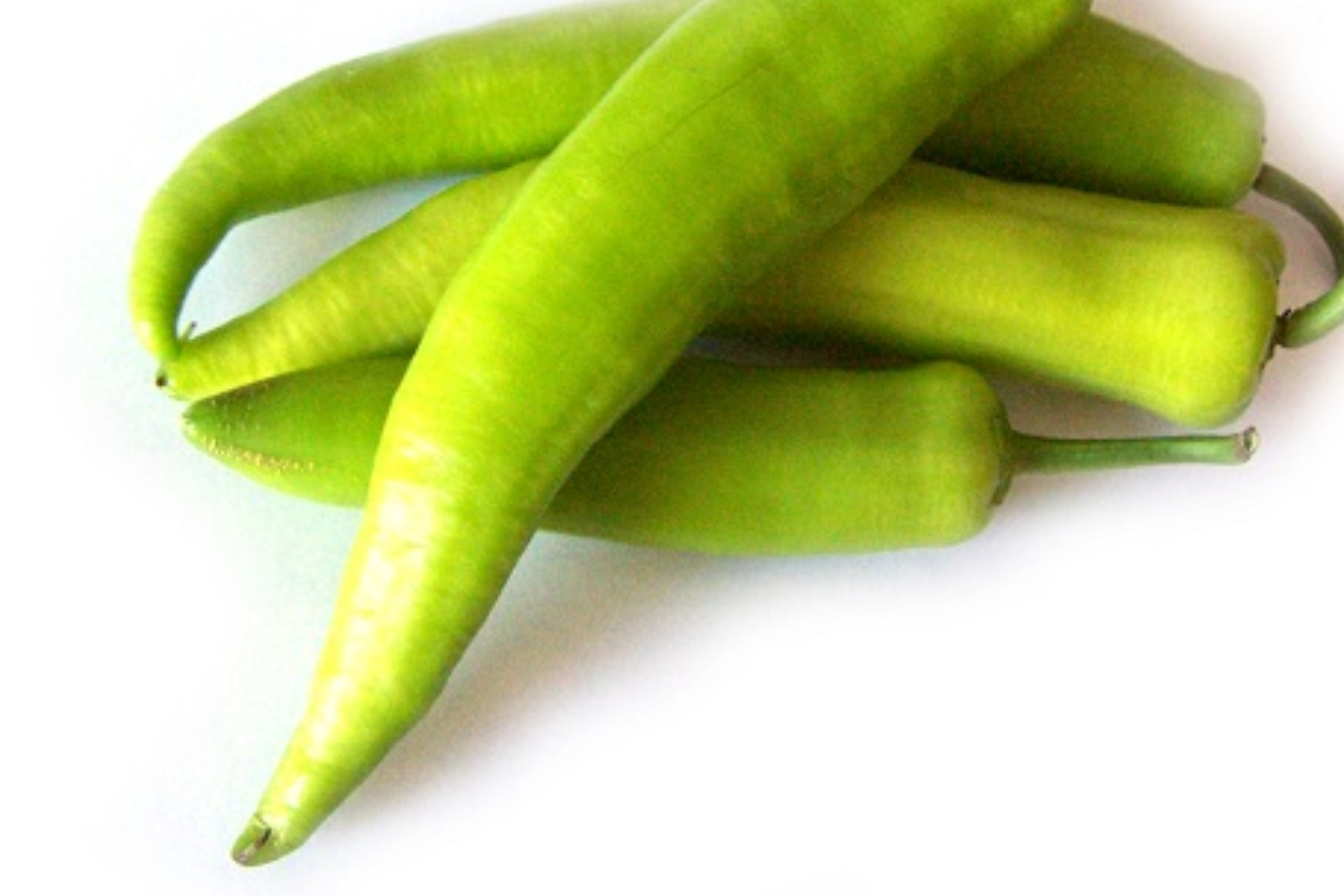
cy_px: 271
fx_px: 1941
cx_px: 752
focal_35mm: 52
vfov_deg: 25.8
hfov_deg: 38.1
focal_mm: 6.3
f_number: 2.8
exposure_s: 1/60
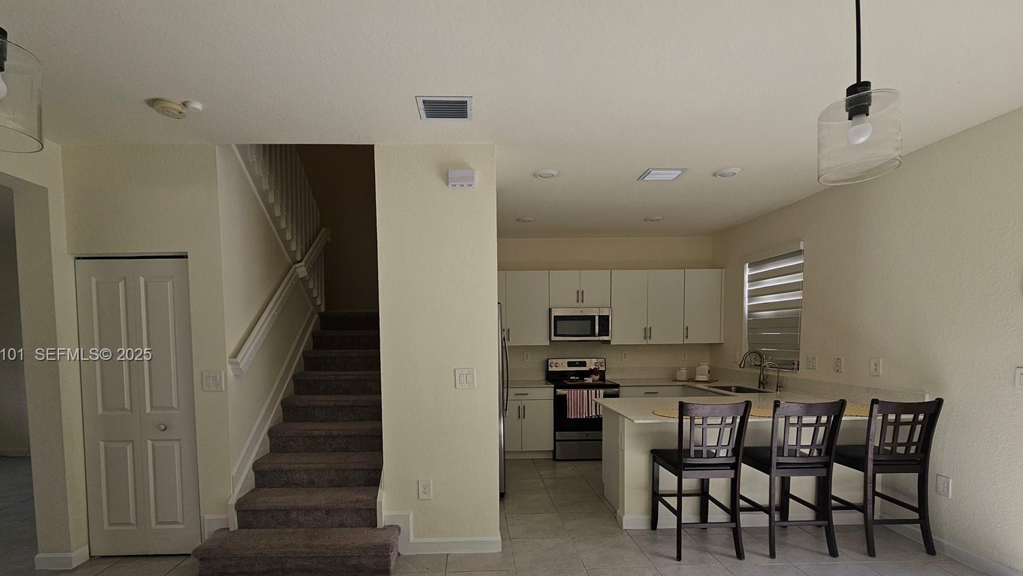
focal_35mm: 15
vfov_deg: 69.5
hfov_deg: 102.9
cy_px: 356
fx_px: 407
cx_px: 483
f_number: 2.2
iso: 64
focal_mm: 2.2
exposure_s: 1/262
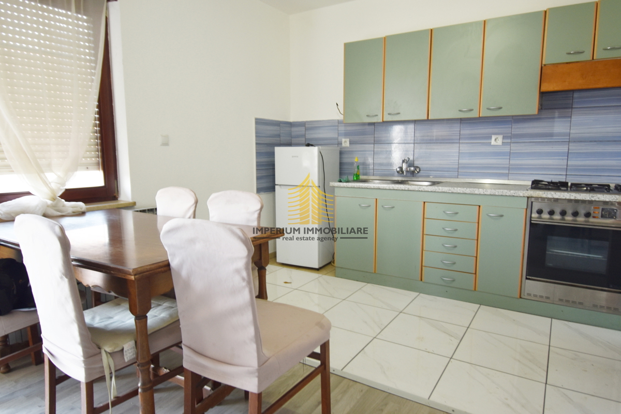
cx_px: 310
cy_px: 207
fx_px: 336
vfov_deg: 63.2
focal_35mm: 20
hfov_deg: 85.4
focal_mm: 13
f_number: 4.8
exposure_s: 1/20
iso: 220
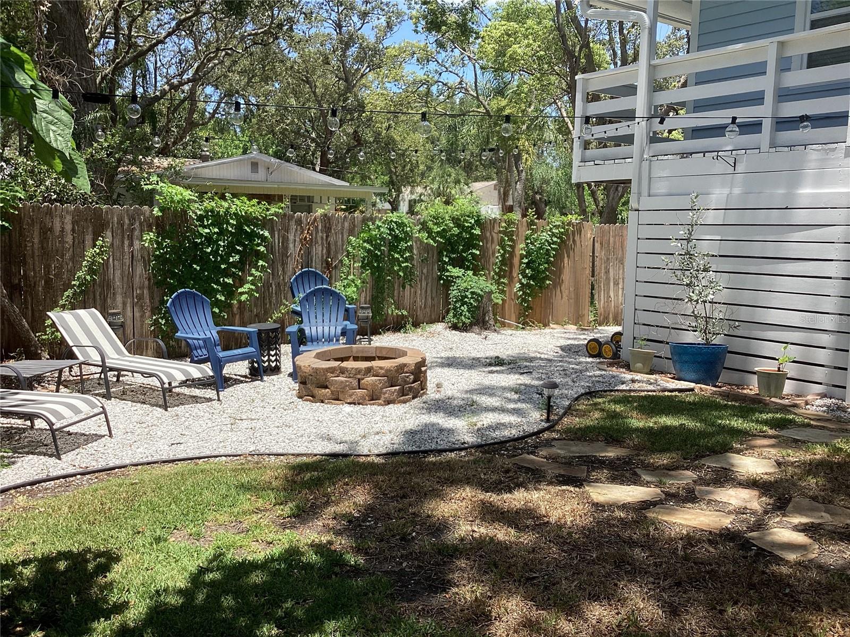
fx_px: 761
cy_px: 318
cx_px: 425
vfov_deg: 45.4
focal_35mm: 31
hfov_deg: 58.4
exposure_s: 1/858
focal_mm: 3.3
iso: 25
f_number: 2.4
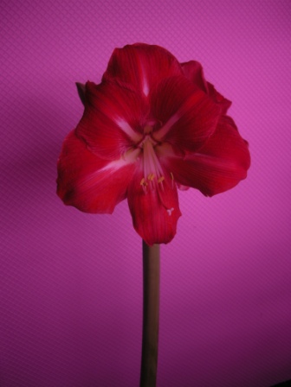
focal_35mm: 37
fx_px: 415
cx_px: 146
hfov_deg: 38.7
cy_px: 194
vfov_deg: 50.1
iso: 76
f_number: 2.8
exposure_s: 1/59.6
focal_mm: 7.9
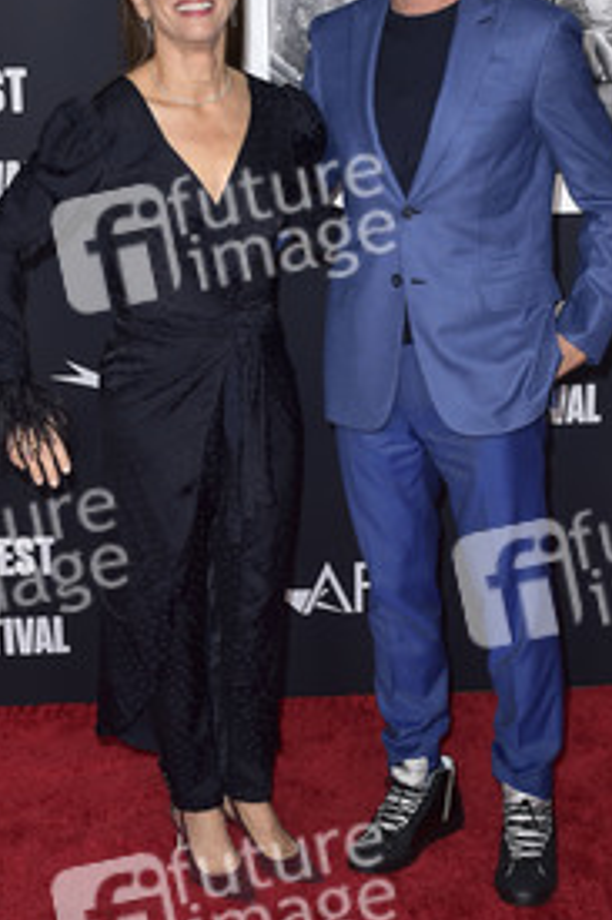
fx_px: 1302
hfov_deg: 26.4
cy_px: 401
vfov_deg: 38.8
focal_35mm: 51
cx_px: 323
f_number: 6.3
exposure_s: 1/200
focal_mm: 35
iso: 640
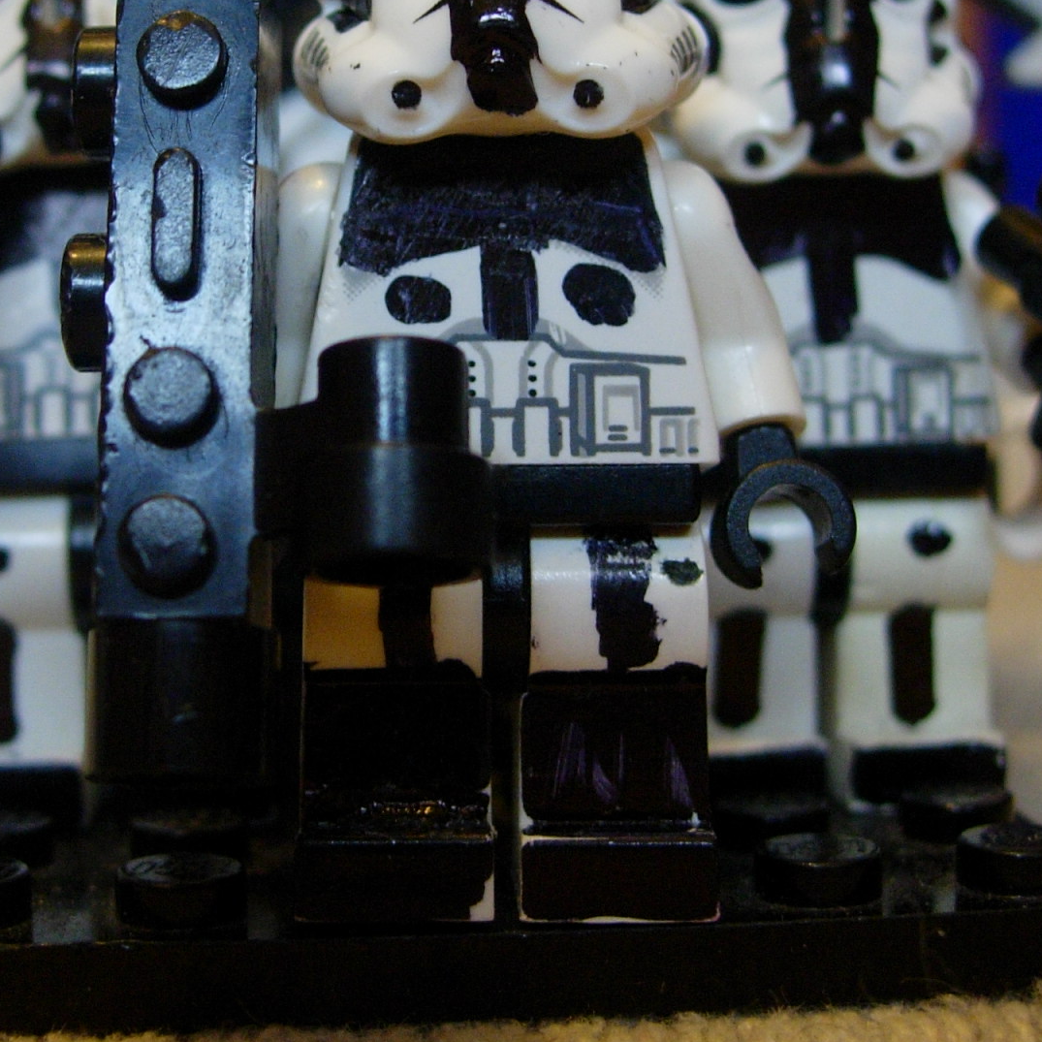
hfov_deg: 26.8
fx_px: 2180
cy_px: 347
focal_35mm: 64
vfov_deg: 26.7
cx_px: 419
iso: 200
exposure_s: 1/8.9
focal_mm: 7.8
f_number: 2.8
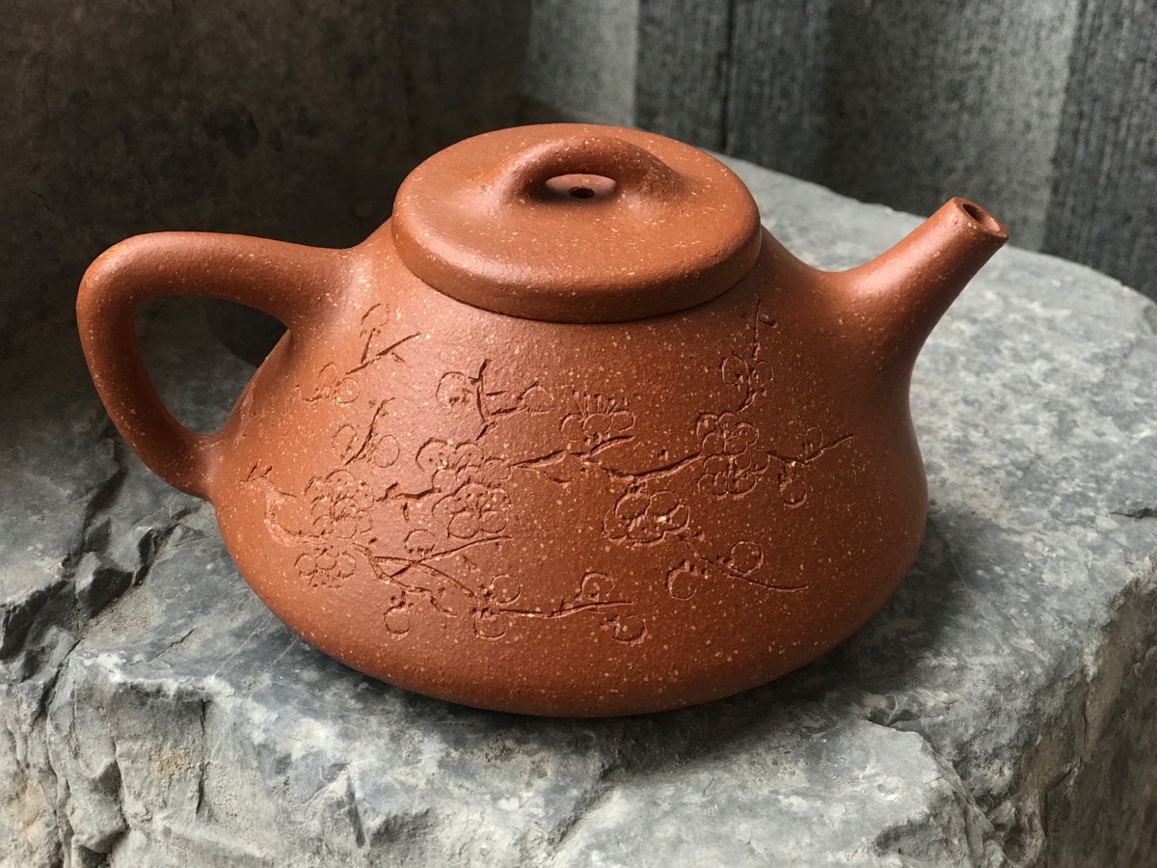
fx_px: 1905
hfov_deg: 33.8
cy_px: 434
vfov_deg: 25.7
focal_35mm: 57
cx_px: 578
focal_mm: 6.6
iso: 25
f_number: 2.8
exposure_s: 1/50
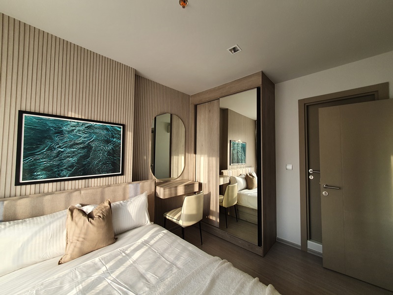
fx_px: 148
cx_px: 196
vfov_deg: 89.9
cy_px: 148
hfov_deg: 106.2
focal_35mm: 13
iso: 50
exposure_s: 1/100
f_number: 2.2
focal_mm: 1.8
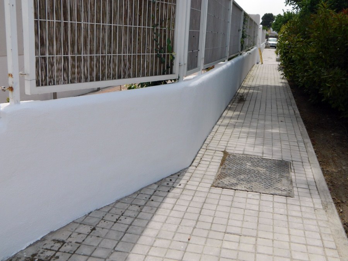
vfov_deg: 35.1
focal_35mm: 41
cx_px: 174
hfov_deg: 45.8
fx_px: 412
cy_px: 130
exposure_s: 1/160
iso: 110
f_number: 9.8
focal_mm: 7.3
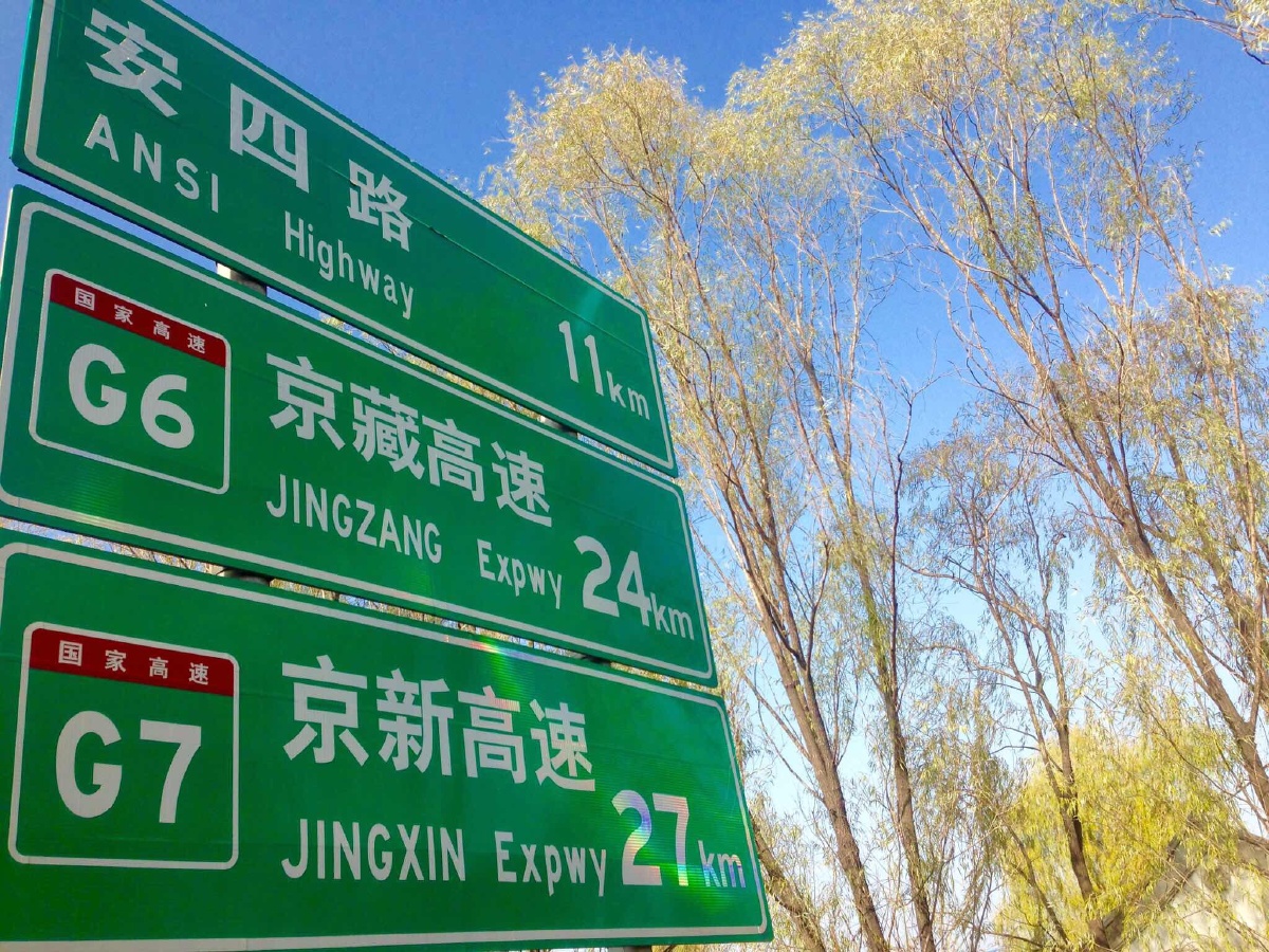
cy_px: 476
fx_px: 1210
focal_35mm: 33
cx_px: 634
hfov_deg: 55.4
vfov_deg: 42.9
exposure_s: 1/847
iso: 50
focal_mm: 4.12
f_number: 2.4
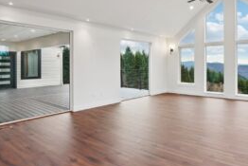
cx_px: 172
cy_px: 63
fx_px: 179
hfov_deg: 66.8
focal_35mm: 26
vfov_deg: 49.2
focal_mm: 17
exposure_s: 1/50
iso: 400
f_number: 8
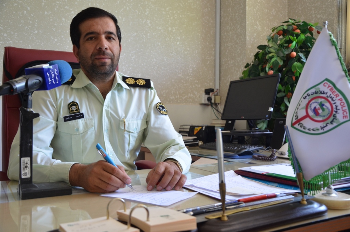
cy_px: 116
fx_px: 349
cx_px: 175
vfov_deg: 36.7
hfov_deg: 53.2
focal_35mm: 36
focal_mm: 24
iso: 640
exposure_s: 1/60
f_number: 4
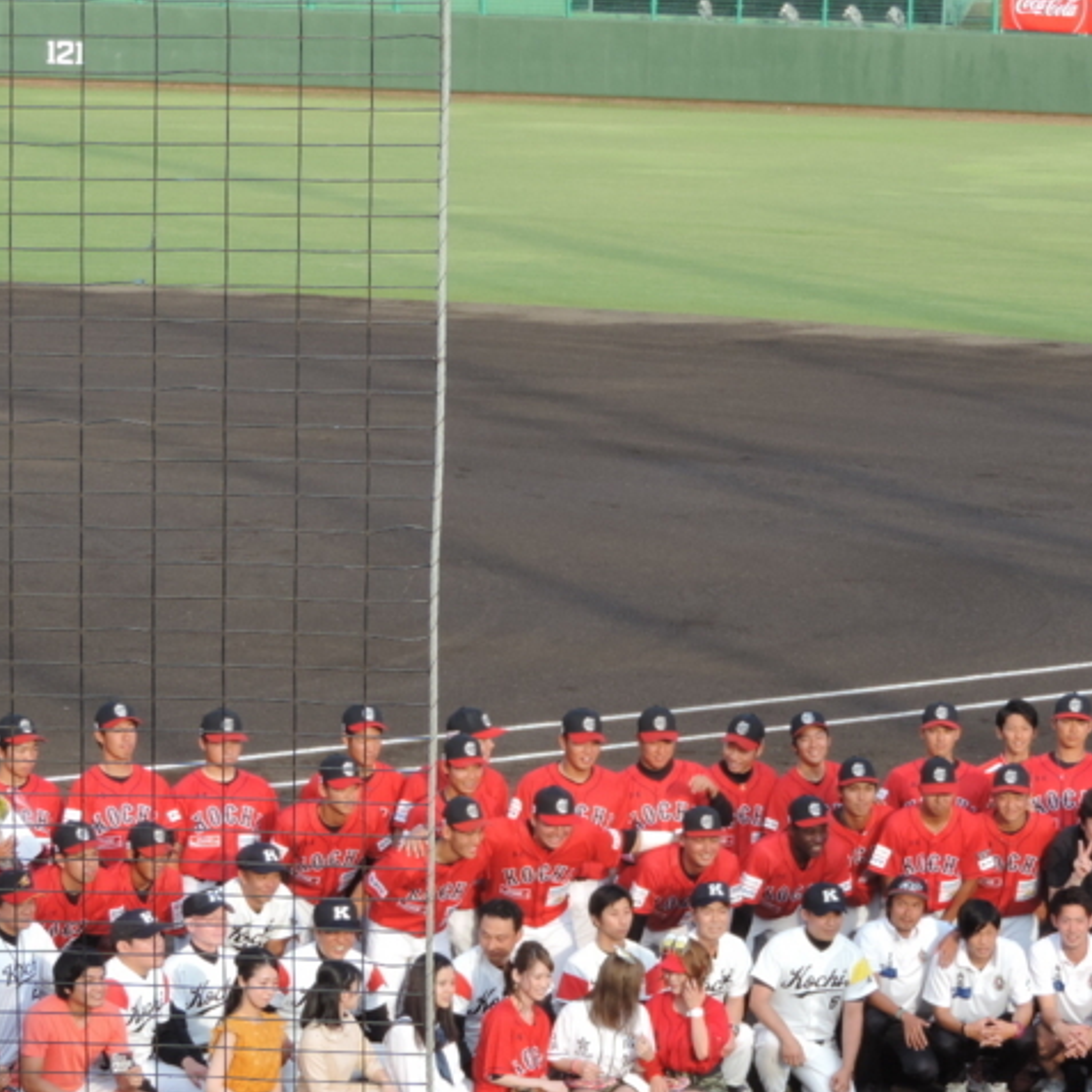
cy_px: 652
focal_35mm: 178
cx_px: 595
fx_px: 6353
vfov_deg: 9.8
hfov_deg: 9.8
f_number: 4.2
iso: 80
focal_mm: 21.4
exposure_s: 1/100
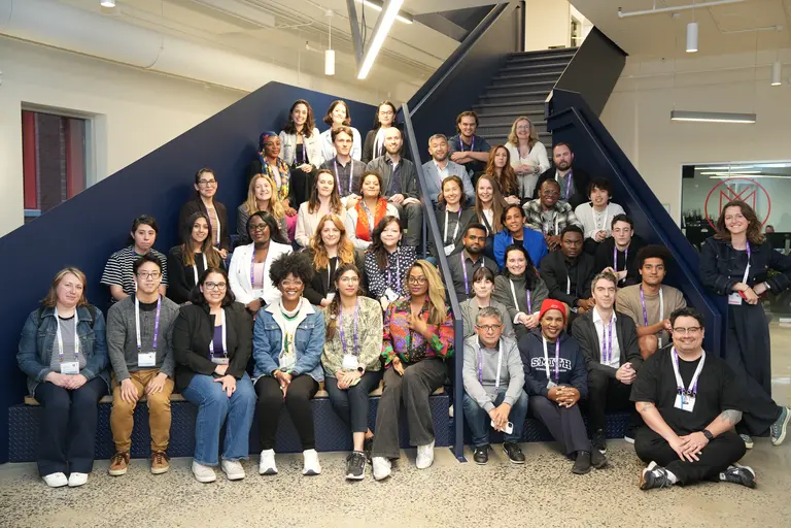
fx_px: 769
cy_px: 264
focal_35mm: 35
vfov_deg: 37.9
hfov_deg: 54.4
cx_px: 396
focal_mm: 35
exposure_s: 1/50
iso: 640
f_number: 2.8
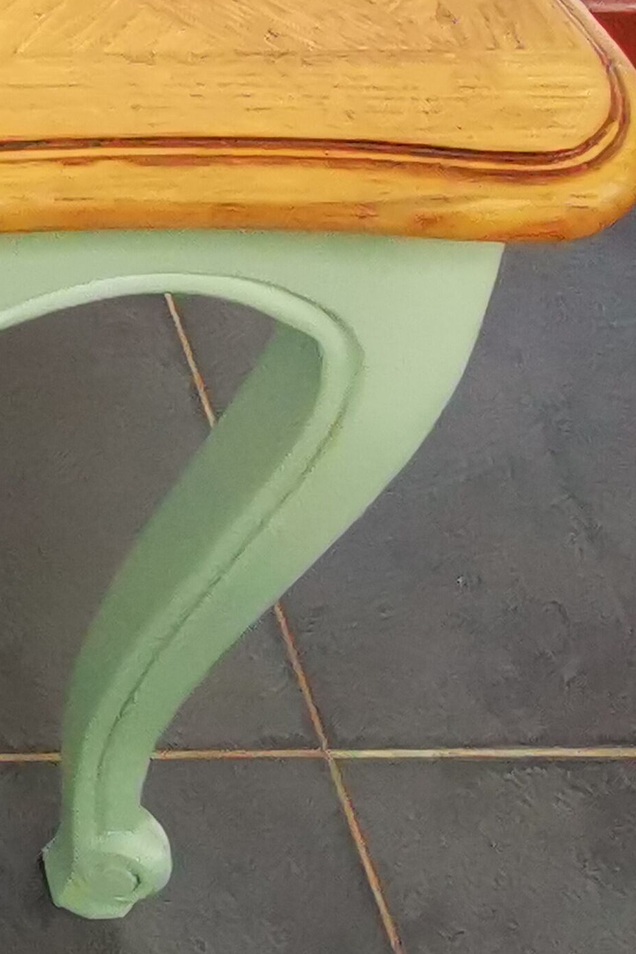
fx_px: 2491
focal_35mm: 94
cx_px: -802
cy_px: 114
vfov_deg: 21.3
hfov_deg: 12.2
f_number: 2.2
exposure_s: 1/23
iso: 250
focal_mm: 2.26
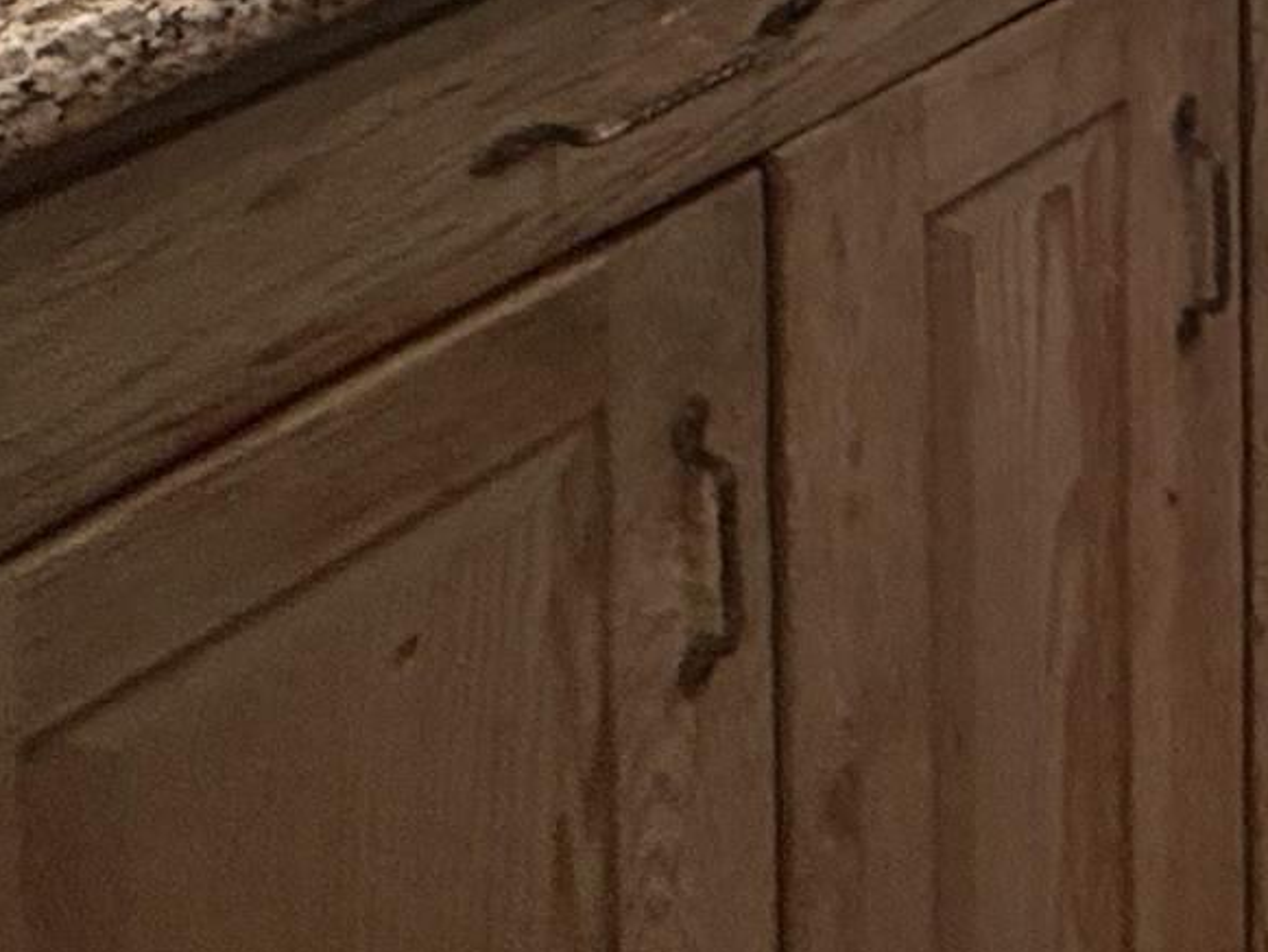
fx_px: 2711
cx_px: 2669
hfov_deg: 17.2
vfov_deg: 13.4
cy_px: -1445
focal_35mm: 74
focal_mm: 2.22
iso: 200
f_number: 2.2
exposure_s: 1/120
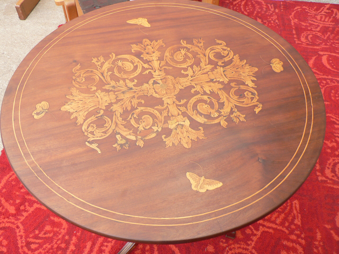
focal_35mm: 36
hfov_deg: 51.4
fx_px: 353
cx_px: 170
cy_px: 127
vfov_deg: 39.7
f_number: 2.8
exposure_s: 1/125
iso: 80
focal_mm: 6
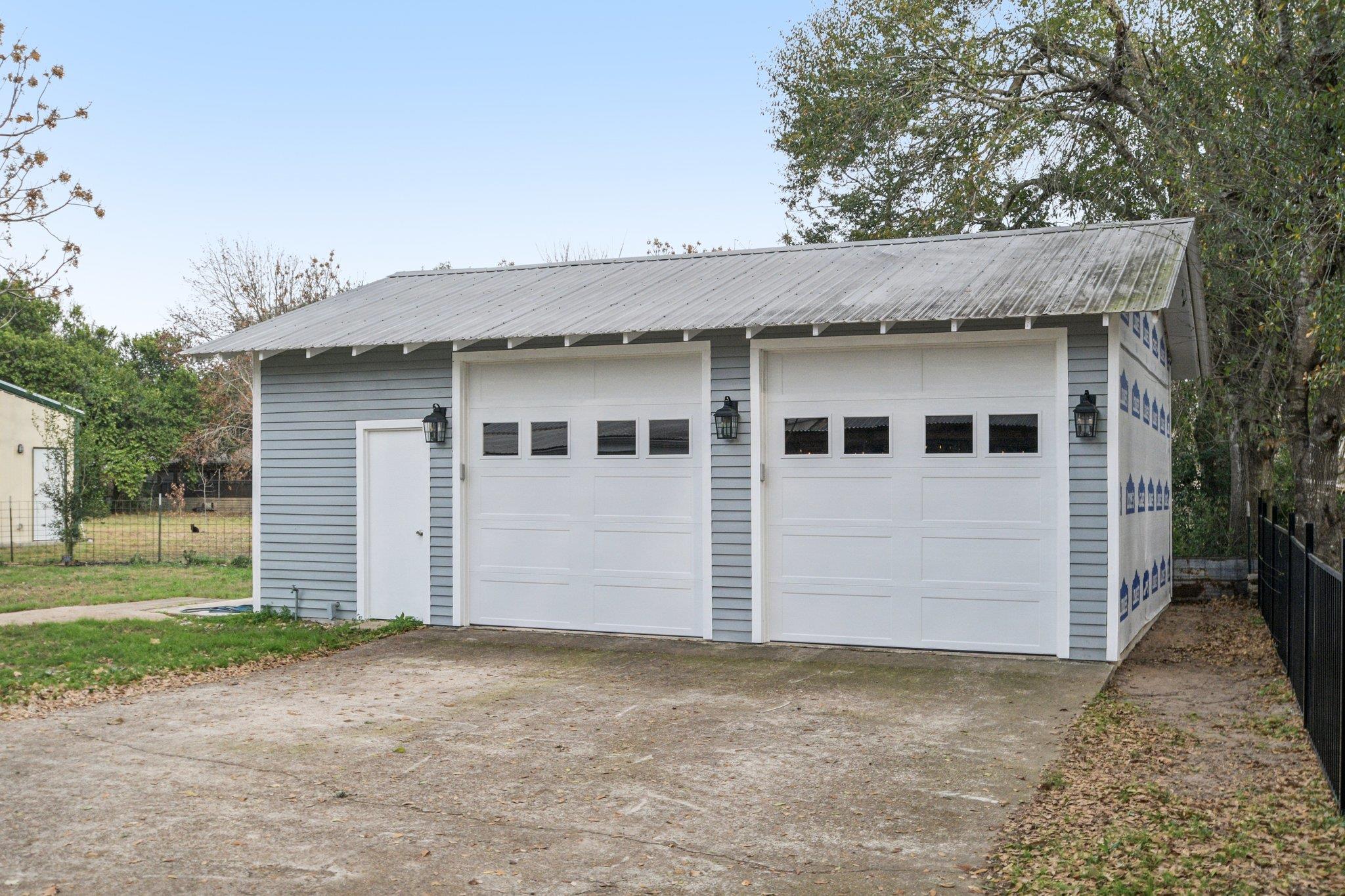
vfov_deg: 36.9
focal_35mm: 36
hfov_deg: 53.1
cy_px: 448
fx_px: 1345
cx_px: 672
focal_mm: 24
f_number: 8
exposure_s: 1/320
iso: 400
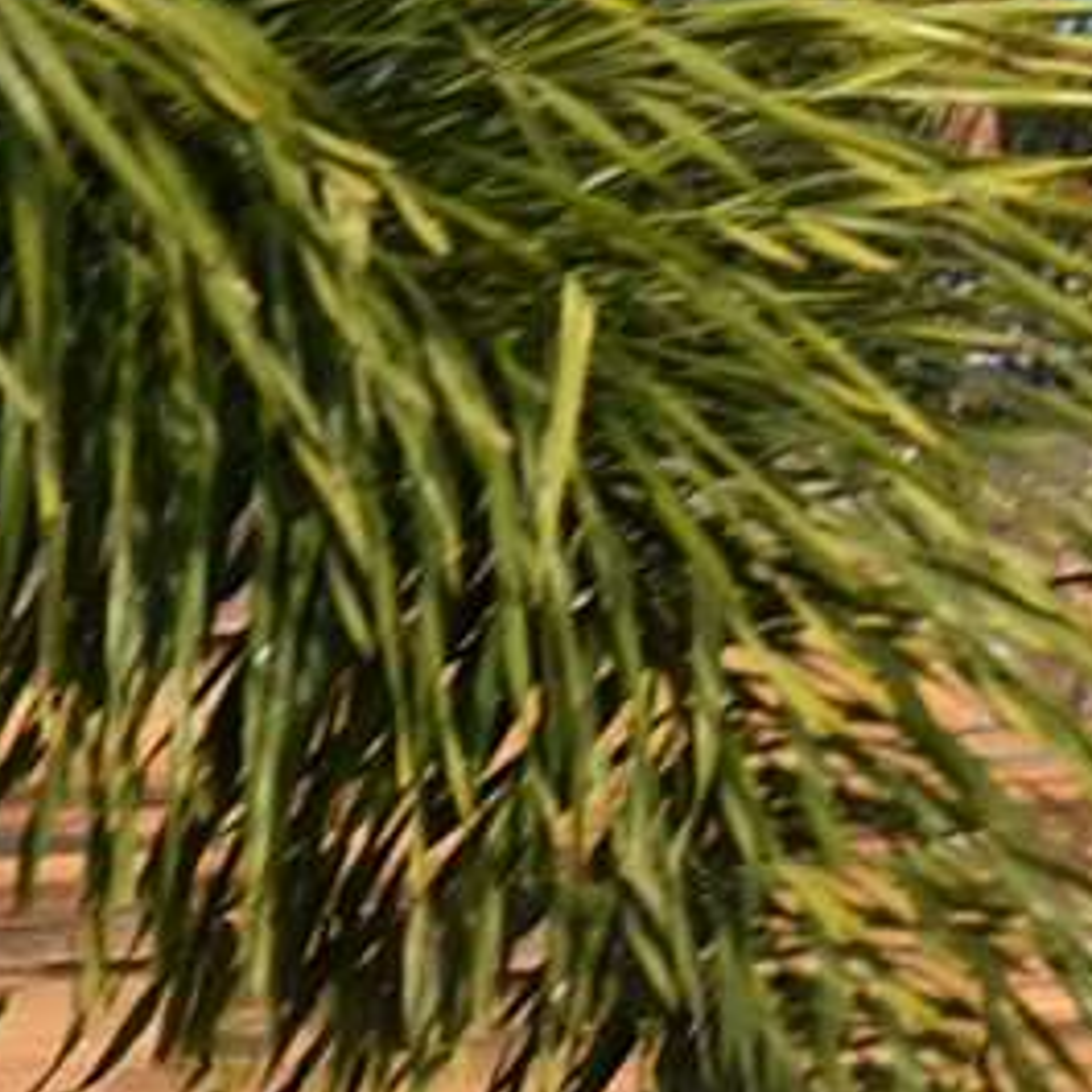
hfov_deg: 1.8
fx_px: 34405
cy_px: -1834
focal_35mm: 964
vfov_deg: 1.8
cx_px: 4813
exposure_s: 1/200
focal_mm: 98
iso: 100
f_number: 10
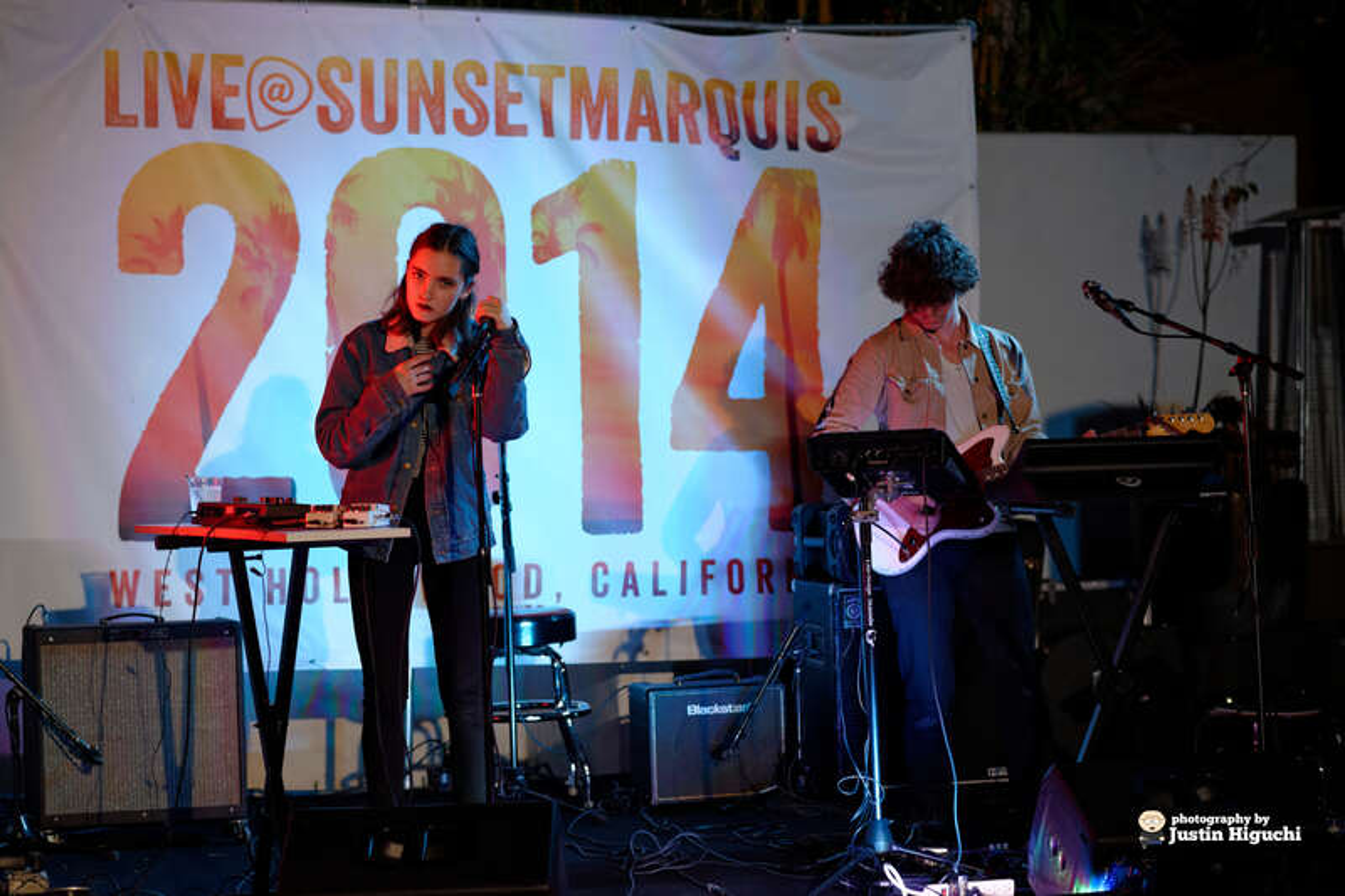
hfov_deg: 23.9
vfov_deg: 16.1
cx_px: 672
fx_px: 3175
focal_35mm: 85
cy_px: 448
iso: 1400
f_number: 2.8
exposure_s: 1/160
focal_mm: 85
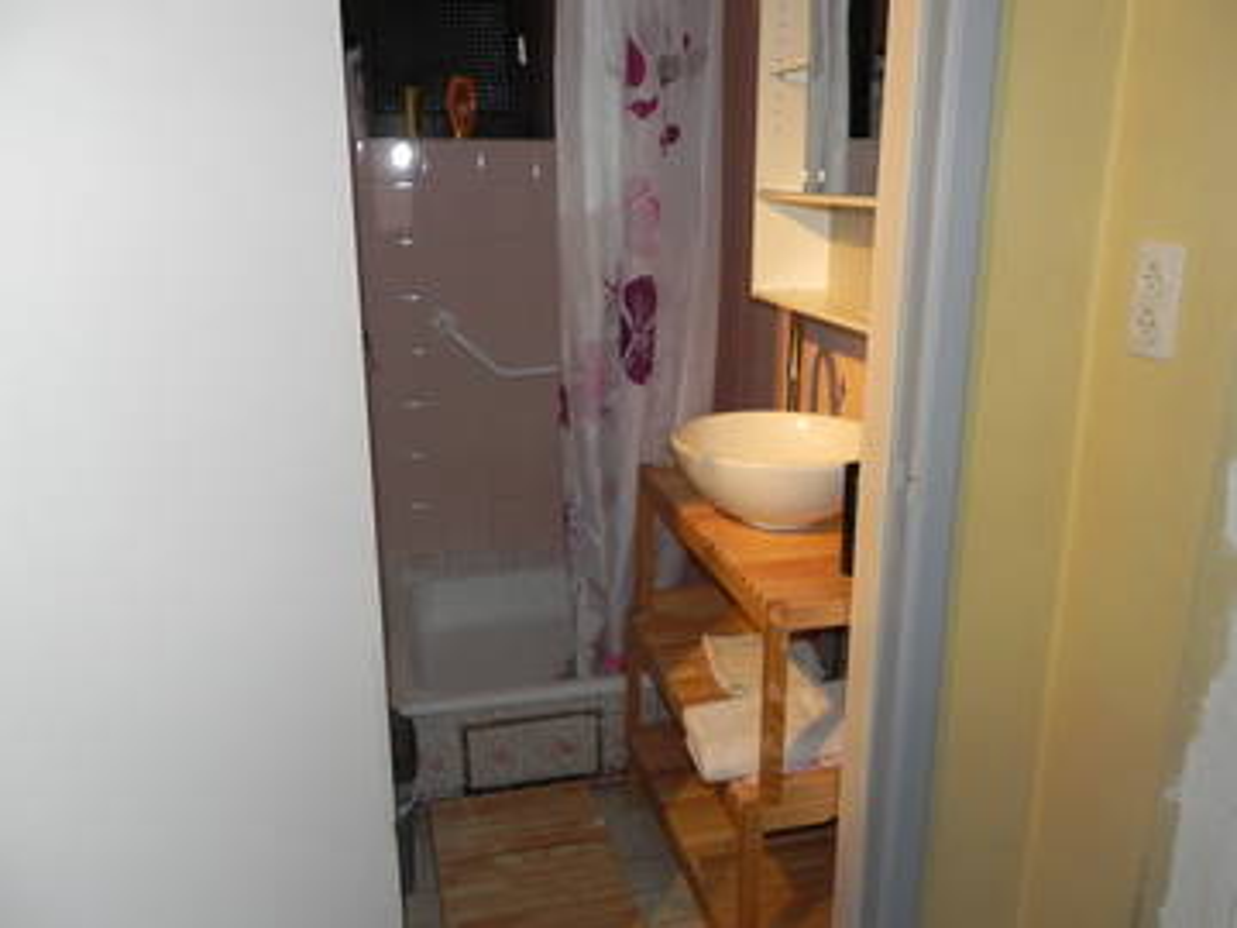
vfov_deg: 48.2
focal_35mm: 29
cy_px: 464
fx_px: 1036
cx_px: 618
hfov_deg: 61.7
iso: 200
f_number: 2.8
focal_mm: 5.2
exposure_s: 1/30
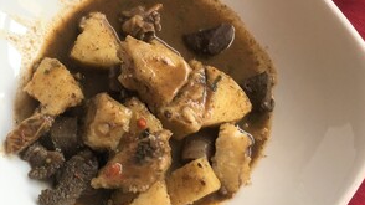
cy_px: 149
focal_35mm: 43
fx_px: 416
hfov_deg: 47.4
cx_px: 182
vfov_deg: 27.4
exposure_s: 1/100
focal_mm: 4.15
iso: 40
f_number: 2.2
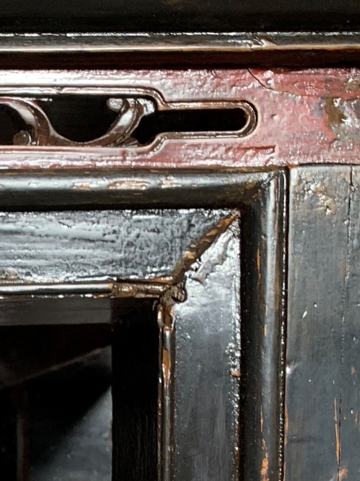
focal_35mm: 82
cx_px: -128
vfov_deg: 21.4
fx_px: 1137
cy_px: 638
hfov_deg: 16.8
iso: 125
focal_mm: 4.25
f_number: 1.8
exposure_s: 1/60
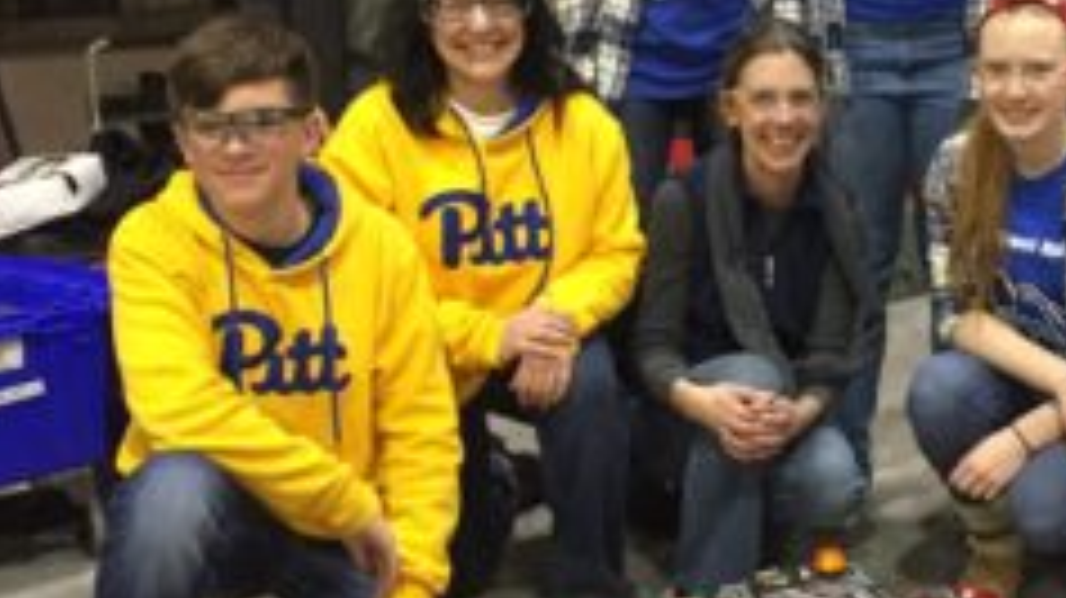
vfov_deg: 20.0
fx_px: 1695
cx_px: 778
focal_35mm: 60
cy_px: 252
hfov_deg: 34.3
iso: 250
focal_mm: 4.15
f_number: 2.2
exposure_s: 1/24
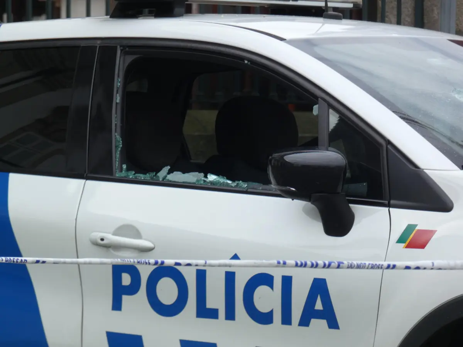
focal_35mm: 469
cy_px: 174
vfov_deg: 3.2
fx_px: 6273
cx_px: 232
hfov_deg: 4.2
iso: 80
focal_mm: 84
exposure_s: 1/160
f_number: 5.6
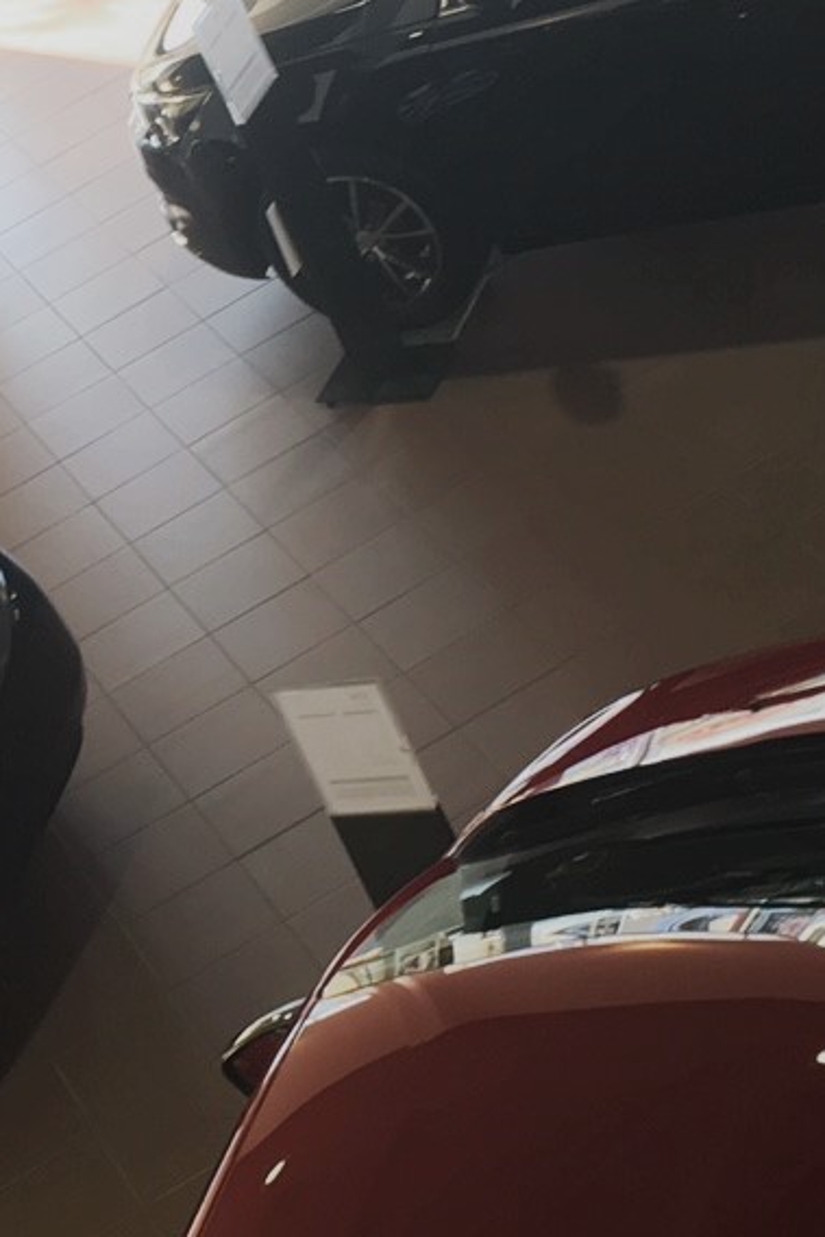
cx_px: -39
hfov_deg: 12.6
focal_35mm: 107
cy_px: 444
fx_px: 3676
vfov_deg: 19.1
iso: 50
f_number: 2.2
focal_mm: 4.15
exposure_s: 1/30
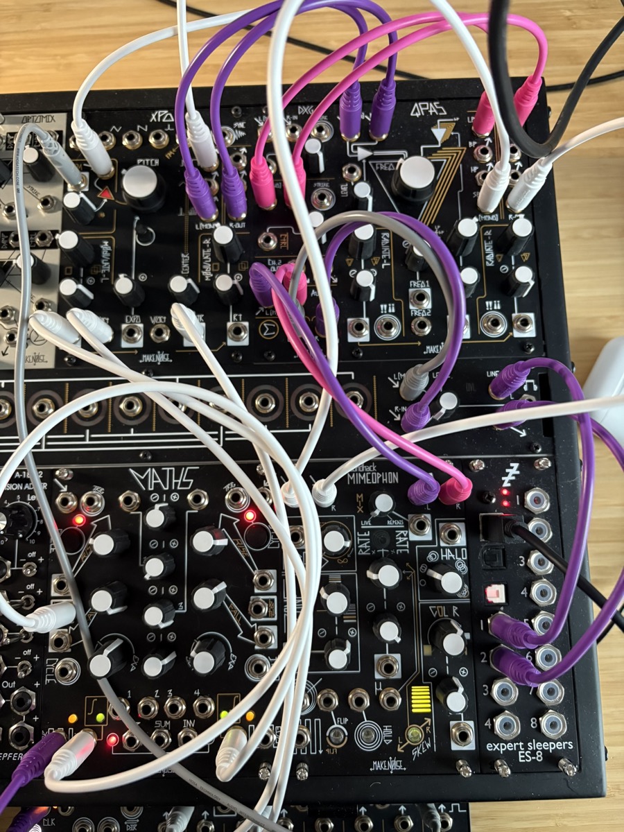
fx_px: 625
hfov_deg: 53.1
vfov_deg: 67.3
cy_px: 416
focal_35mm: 26
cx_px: 312
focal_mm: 5.96
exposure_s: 1/60
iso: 500
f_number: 1.6
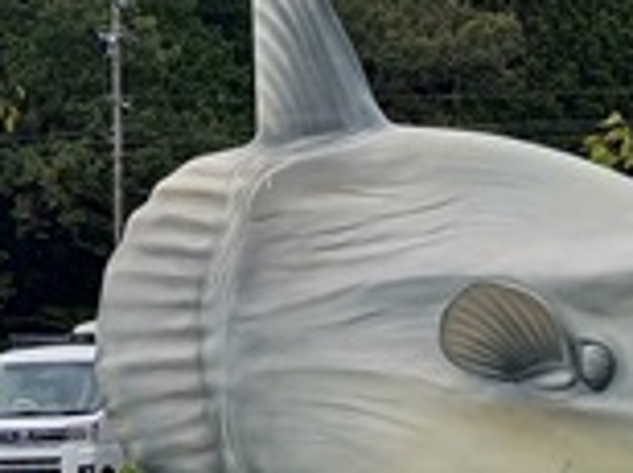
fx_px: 1899
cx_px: 349
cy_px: 383
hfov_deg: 18.9
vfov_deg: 14.1
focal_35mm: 104
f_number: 1.8
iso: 50
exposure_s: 1/373
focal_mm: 4.65
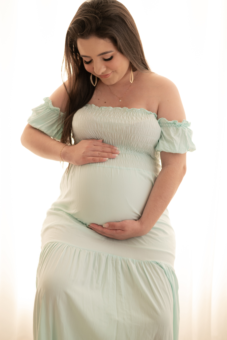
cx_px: 114
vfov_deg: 39.6
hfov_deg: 27.0
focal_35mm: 50
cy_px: 170
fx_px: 473
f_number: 2.5
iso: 320
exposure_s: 1/320
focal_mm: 50
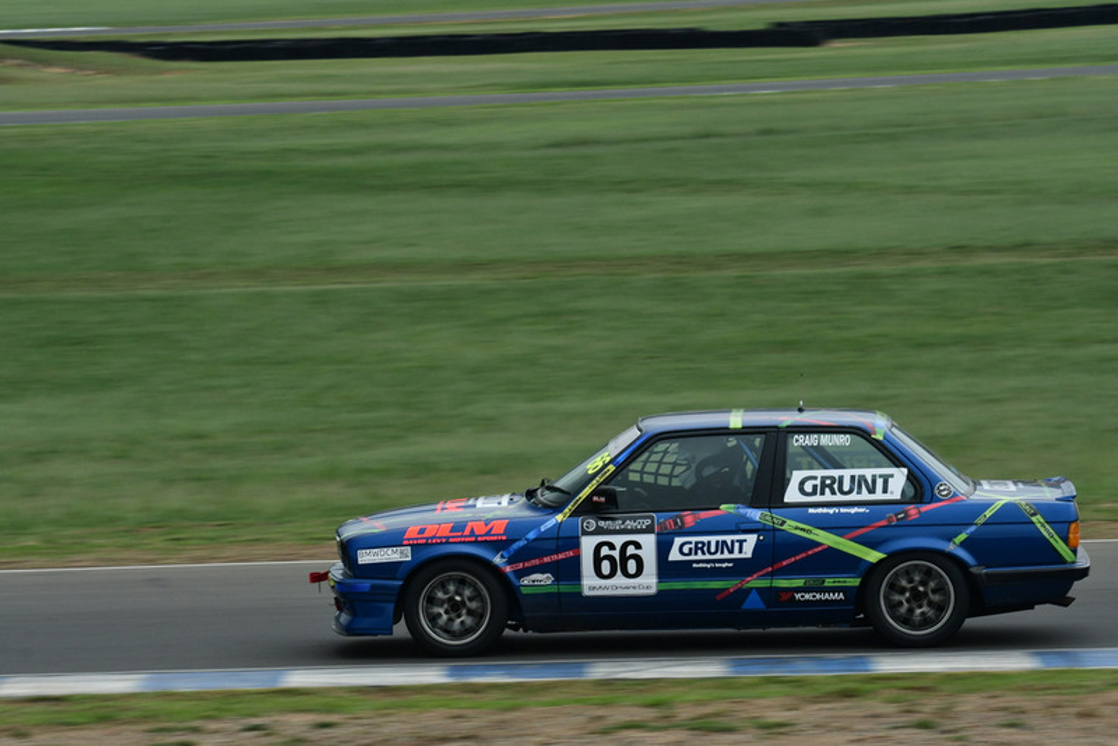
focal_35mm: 174
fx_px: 5405
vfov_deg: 7.9
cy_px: 373
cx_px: 559
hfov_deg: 11.8
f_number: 11
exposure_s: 1/250
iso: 1250
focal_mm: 116
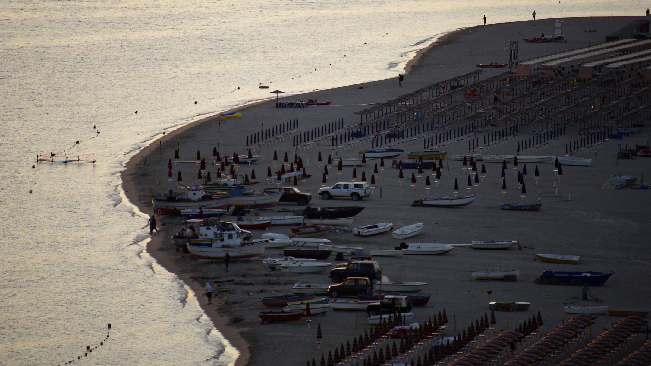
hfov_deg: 6.9
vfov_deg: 3.9
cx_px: 326
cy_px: 152
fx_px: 5437
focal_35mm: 315
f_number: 5.6
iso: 200
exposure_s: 1/200
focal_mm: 200
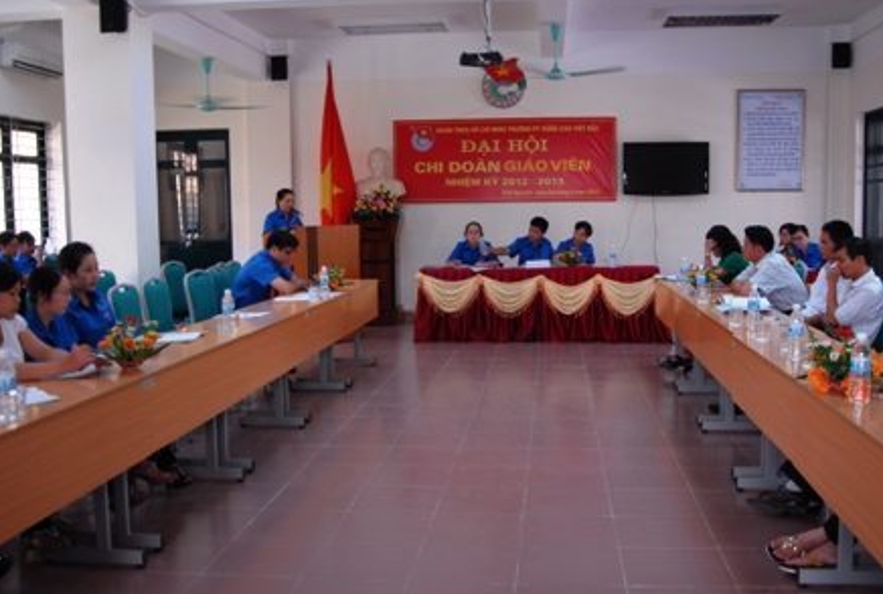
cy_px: 301
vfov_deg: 36.1
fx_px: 910
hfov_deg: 51.8
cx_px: 452
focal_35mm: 37
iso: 200
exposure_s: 1/40
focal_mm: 24
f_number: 3.5
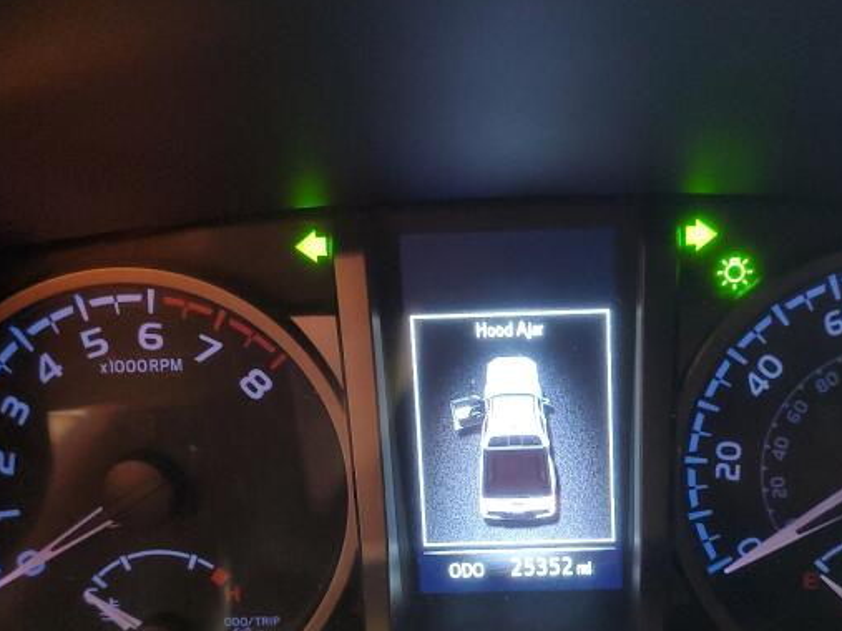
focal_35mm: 41
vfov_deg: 34.8
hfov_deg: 45.3
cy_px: 425
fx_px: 997
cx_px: 543
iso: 284
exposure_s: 1/17
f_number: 1.5
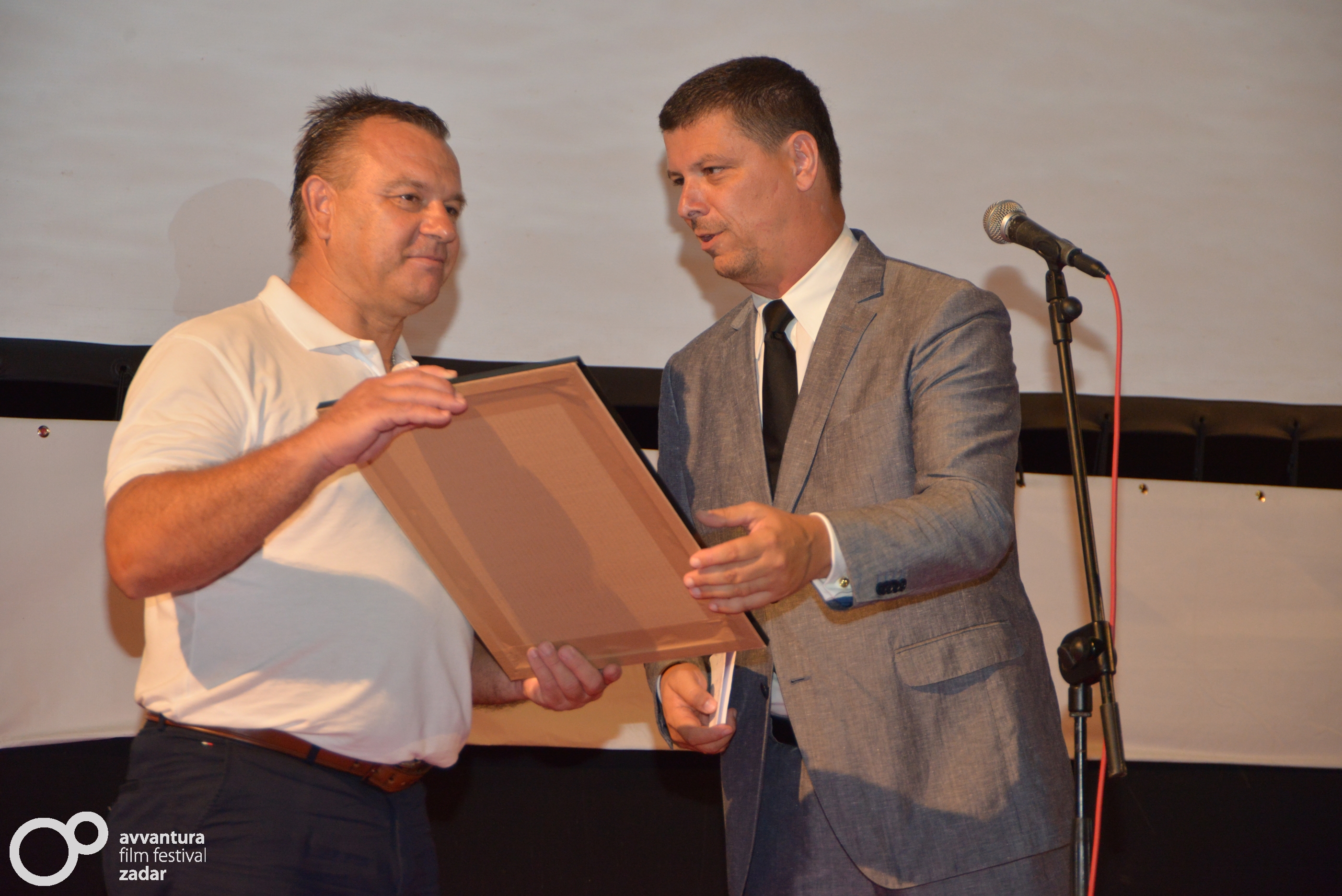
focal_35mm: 110
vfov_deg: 12.5
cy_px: 448
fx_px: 4102
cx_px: 671
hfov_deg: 18.6
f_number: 5.6
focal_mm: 110
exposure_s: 1/100
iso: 2000
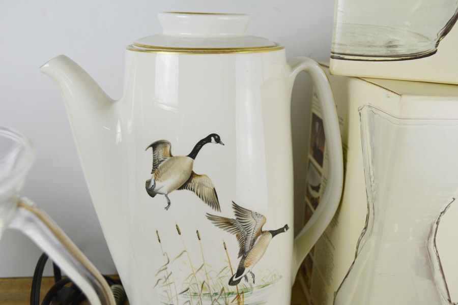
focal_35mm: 33
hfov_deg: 57.2
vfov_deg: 40.0
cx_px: 229
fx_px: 420
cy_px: 152
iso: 200
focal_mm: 22
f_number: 5.6
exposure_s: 1/125
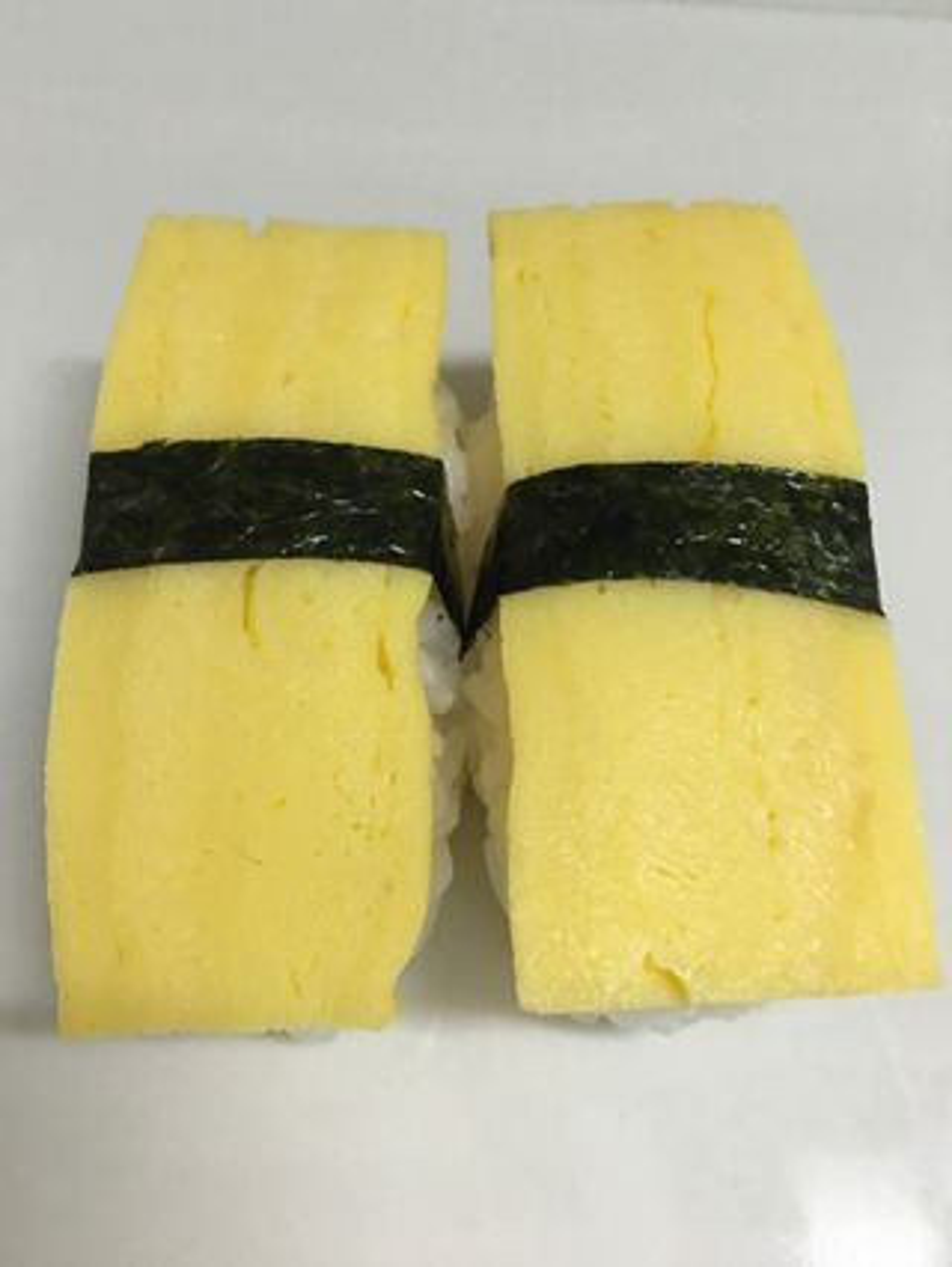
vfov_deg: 61.6
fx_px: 1062
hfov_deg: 48.3
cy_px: 634
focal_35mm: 29
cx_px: 476
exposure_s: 1/17
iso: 100
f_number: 2.2
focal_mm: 4.15
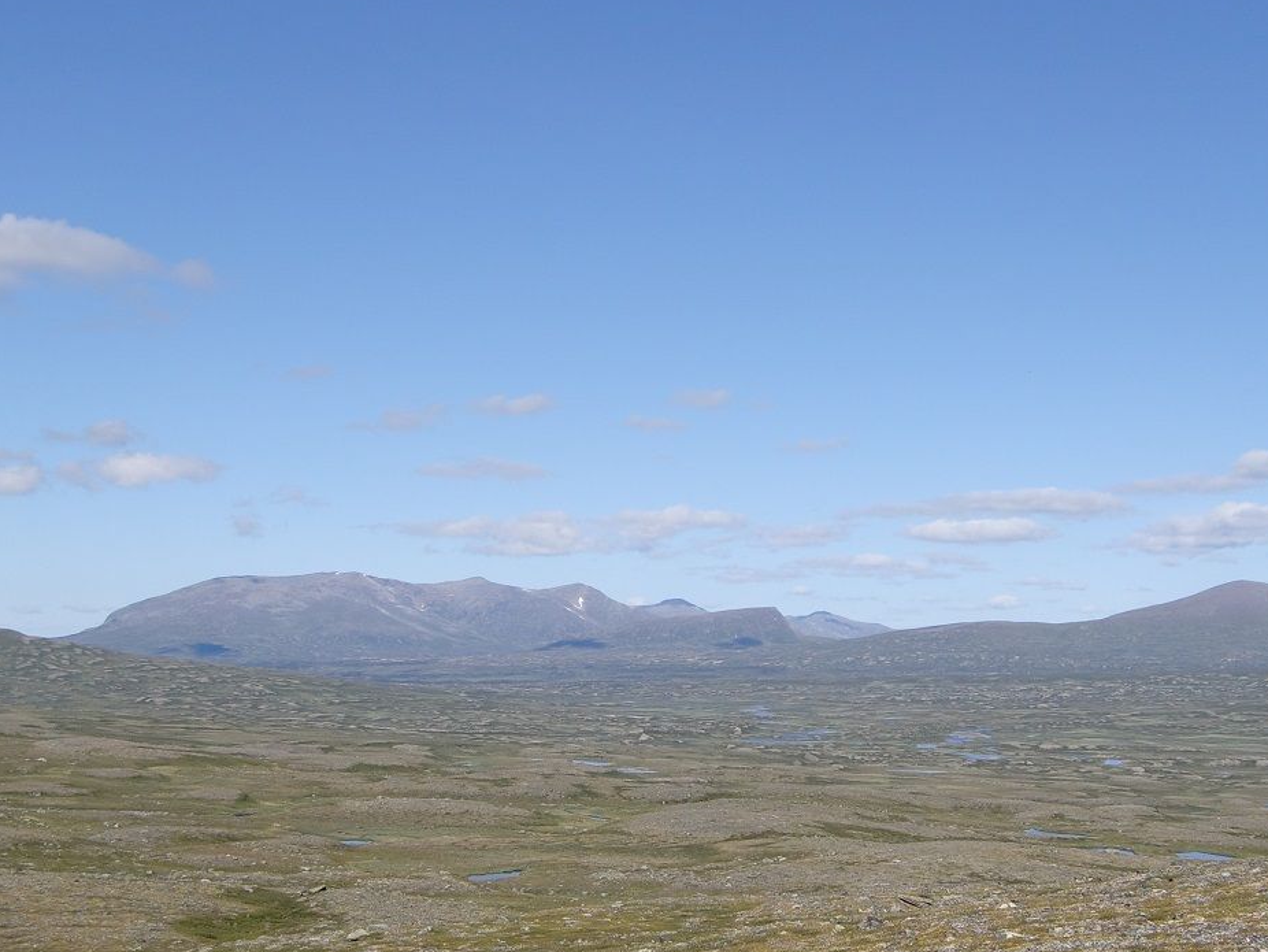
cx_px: 757
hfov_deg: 34.8
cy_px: 571
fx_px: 2015
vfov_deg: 26.5
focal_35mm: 55
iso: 64
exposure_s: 1/200
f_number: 8
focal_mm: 6.9
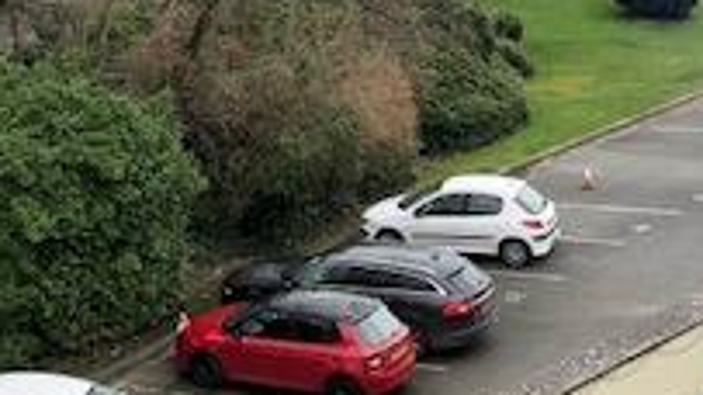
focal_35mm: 96
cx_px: 139
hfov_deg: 21.9
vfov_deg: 11.9
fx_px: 1789
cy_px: -253
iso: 20
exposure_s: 1/343
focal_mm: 3.99
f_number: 1.8
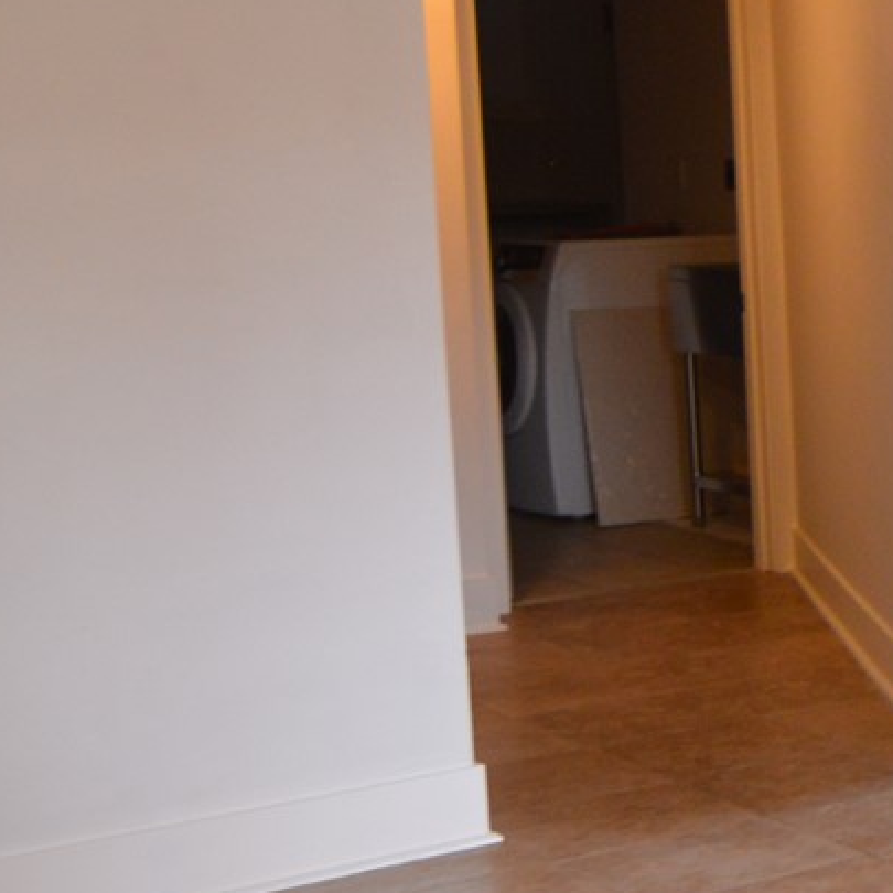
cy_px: 439
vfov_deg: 23.0
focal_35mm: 75
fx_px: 2197
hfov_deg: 16.4
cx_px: 1875
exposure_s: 1/60
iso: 400
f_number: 2.8
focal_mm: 11
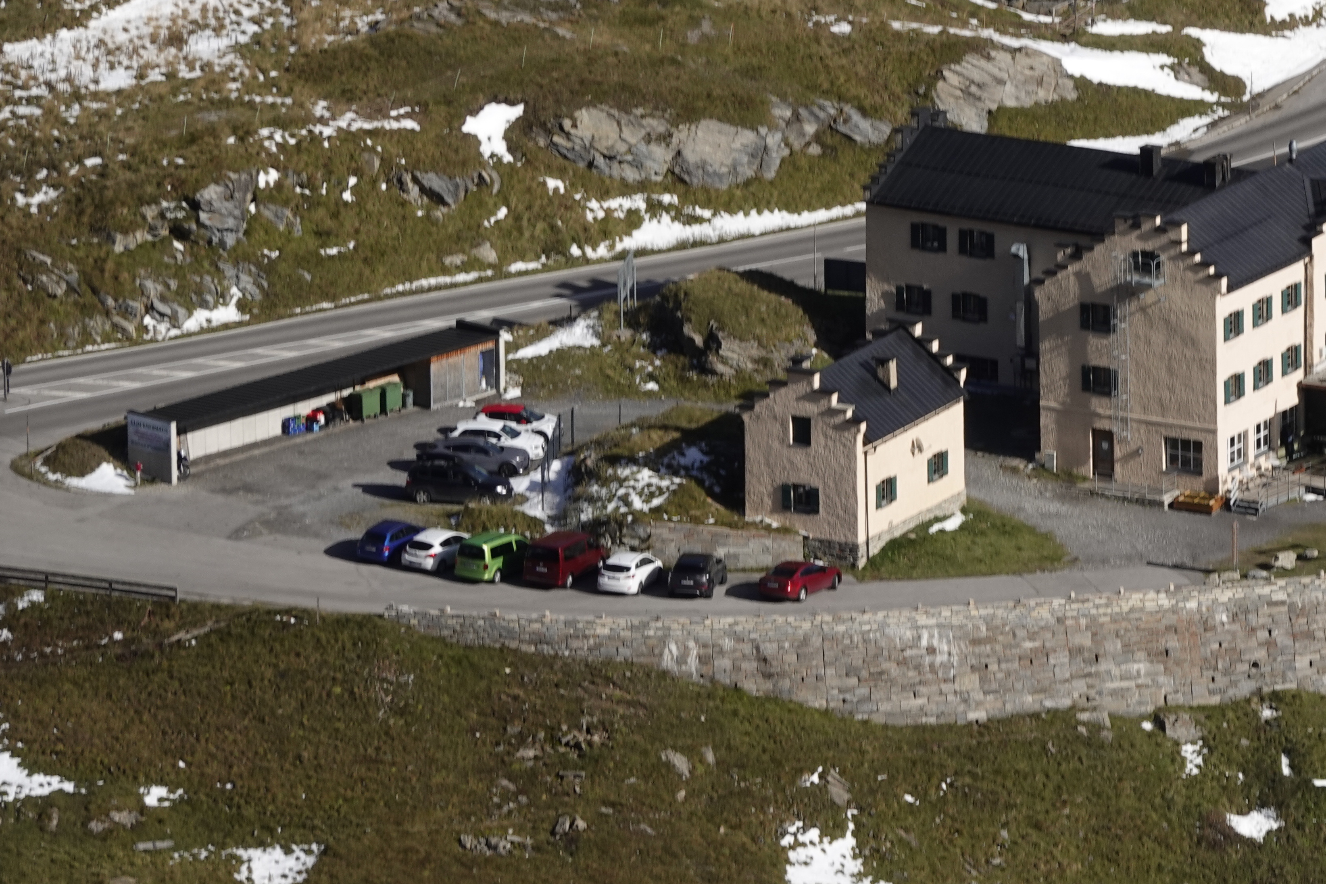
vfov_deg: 3.0
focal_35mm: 461
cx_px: 1083
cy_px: 381
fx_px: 16979
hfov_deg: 4.5
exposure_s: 1/320
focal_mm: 101.6
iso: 100
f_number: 8
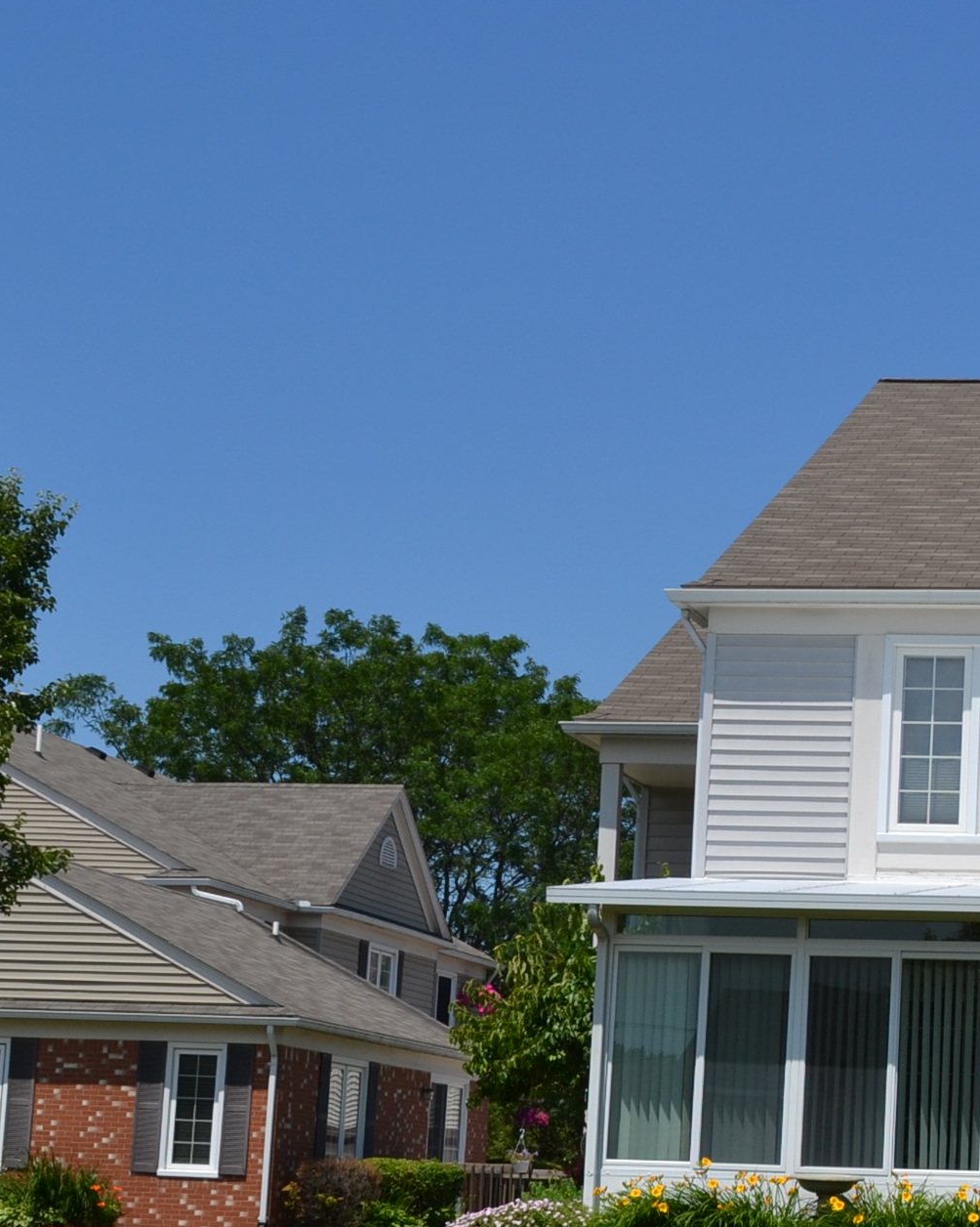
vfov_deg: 20.6
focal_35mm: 93
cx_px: 1162
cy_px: 649
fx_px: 3373
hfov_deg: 15.9
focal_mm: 24
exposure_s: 1/320
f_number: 9
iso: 100
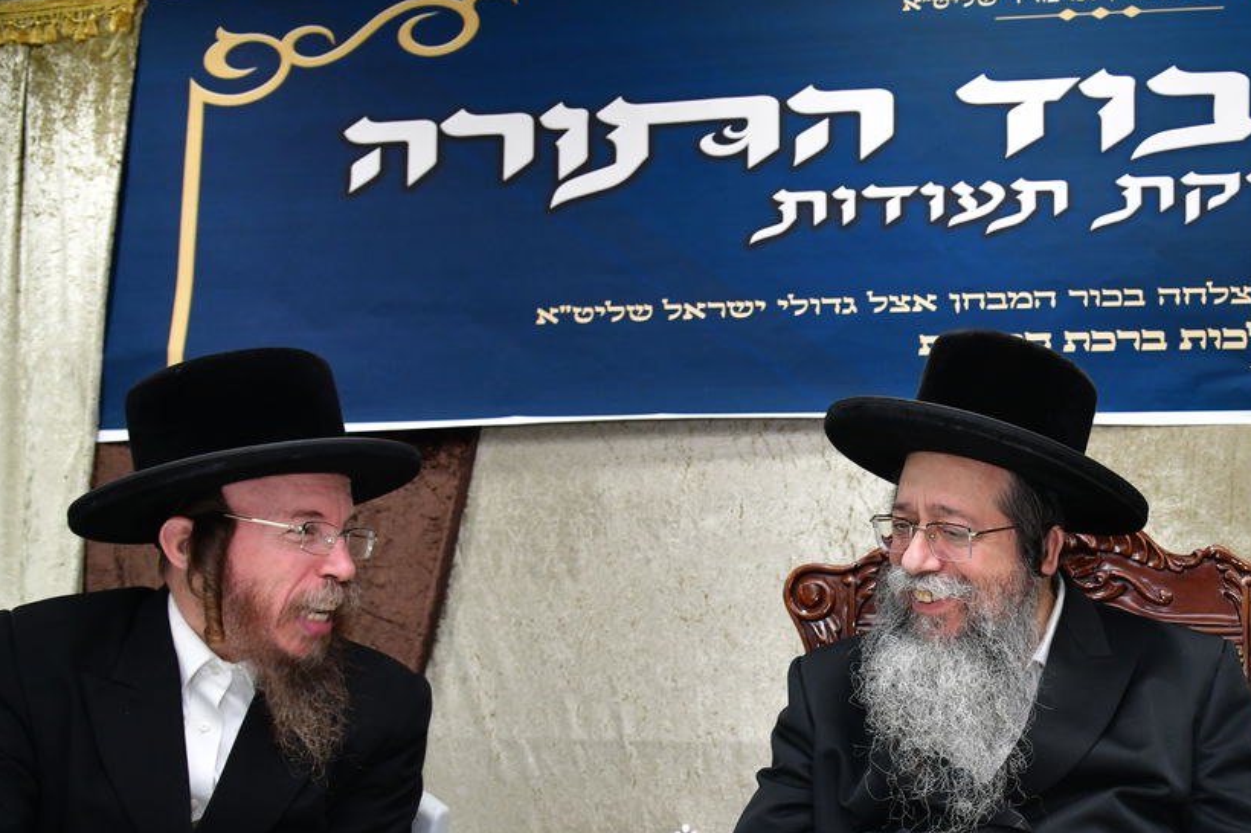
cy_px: 596
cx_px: 1015
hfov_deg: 44.9
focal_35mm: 41
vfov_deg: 32.2
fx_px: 1424
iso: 2000
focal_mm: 24
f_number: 6.3
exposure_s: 1/100
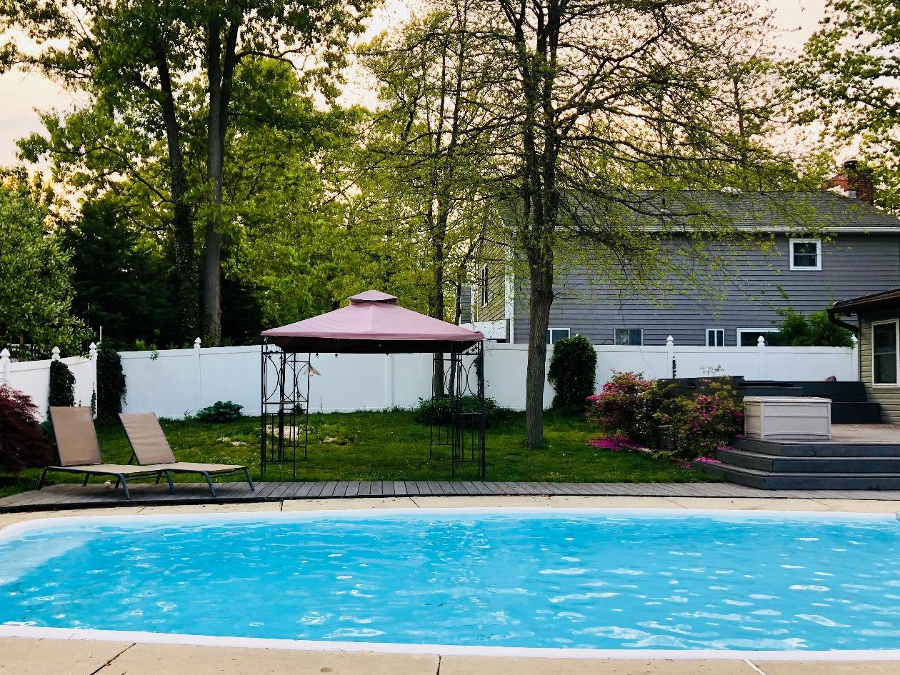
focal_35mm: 32
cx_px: 410
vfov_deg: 44.1
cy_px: 369
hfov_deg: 56.7
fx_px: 832
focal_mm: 3.99
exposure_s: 1/120
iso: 25
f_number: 1.8
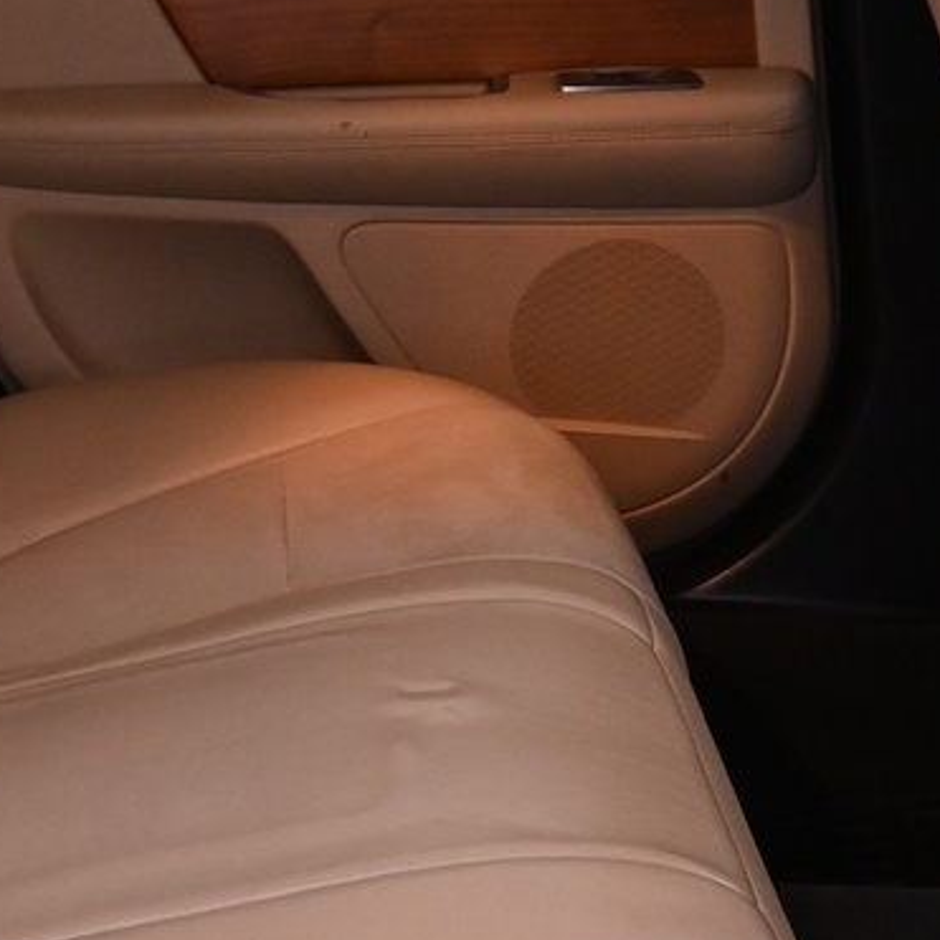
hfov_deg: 18.6
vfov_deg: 19.5
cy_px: 436
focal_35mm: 89
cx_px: -134
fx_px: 2734
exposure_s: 1/25
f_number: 3.5
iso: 1400
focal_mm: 16
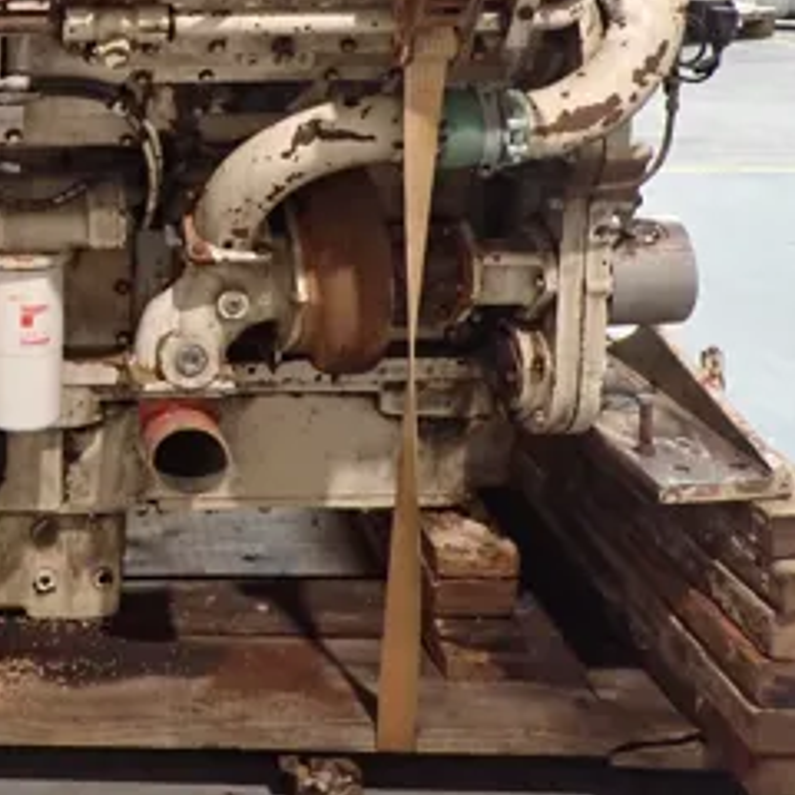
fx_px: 1481
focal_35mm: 57
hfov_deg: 28.0
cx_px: -26
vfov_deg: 28.5
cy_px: 28
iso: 640
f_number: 2
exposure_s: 1/40
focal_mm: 4.5
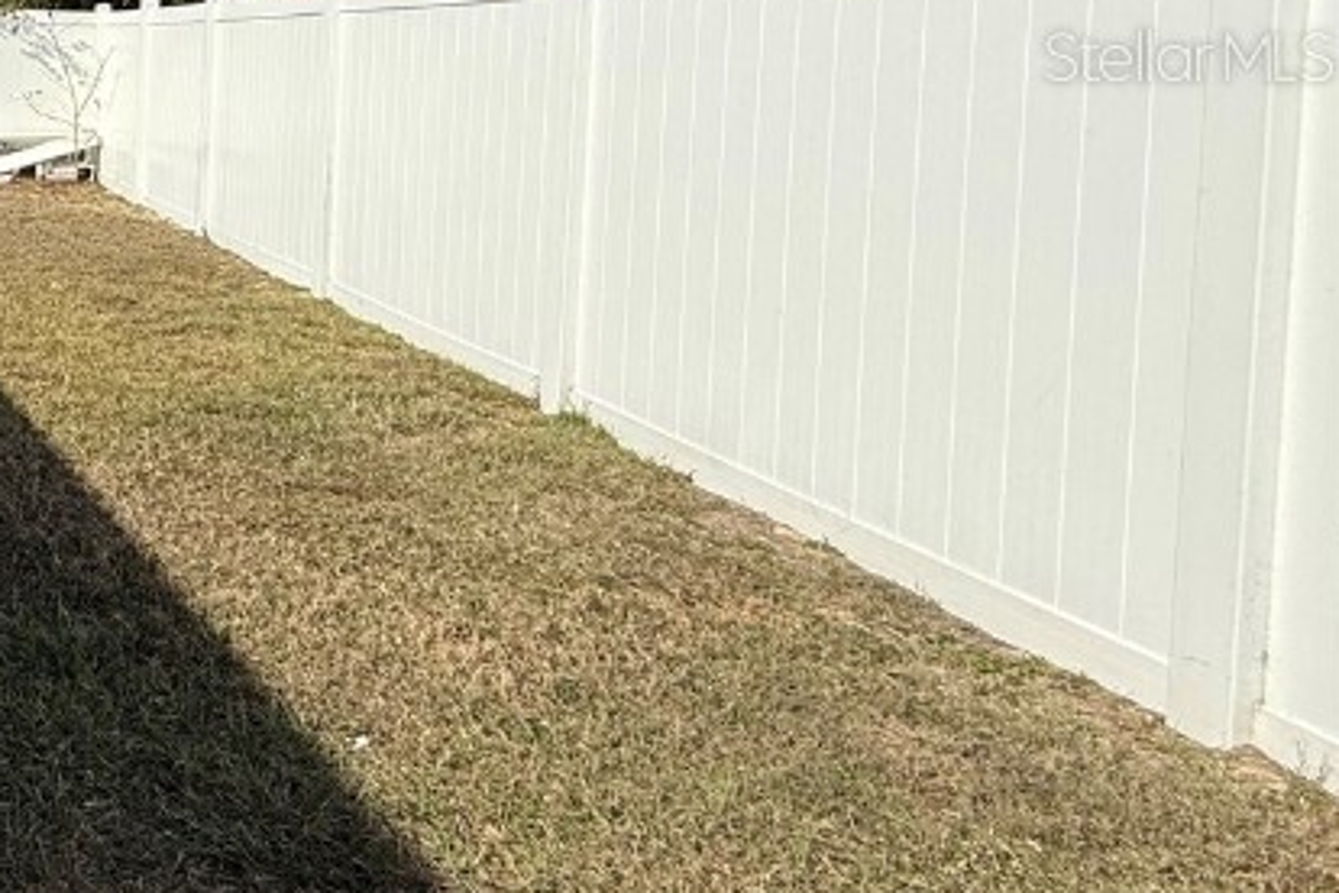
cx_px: -307
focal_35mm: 36
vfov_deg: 34.4
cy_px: 55
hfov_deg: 38.0
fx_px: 1339
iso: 50
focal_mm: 2.22
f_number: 2.2
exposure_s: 1/2976
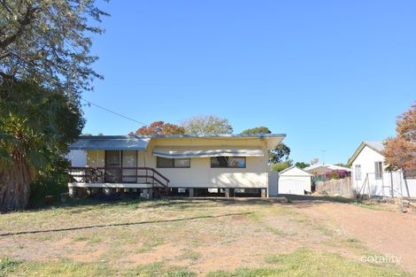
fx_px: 347
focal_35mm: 30
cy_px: 138
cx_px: 208
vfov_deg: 43.6
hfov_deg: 61.9
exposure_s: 1/250
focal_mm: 20
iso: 100
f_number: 10
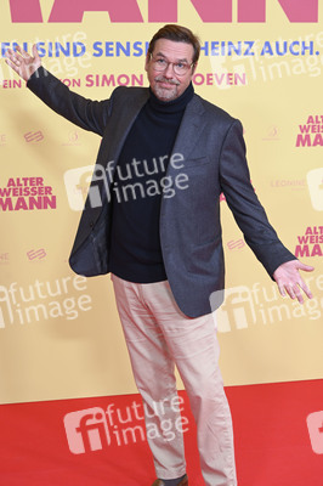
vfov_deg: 27.0
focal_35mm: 75
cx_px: 162
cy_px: 243
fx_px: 1011
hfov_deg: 18.2
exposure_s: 1/160
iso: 500
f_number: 5.6
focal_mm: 75
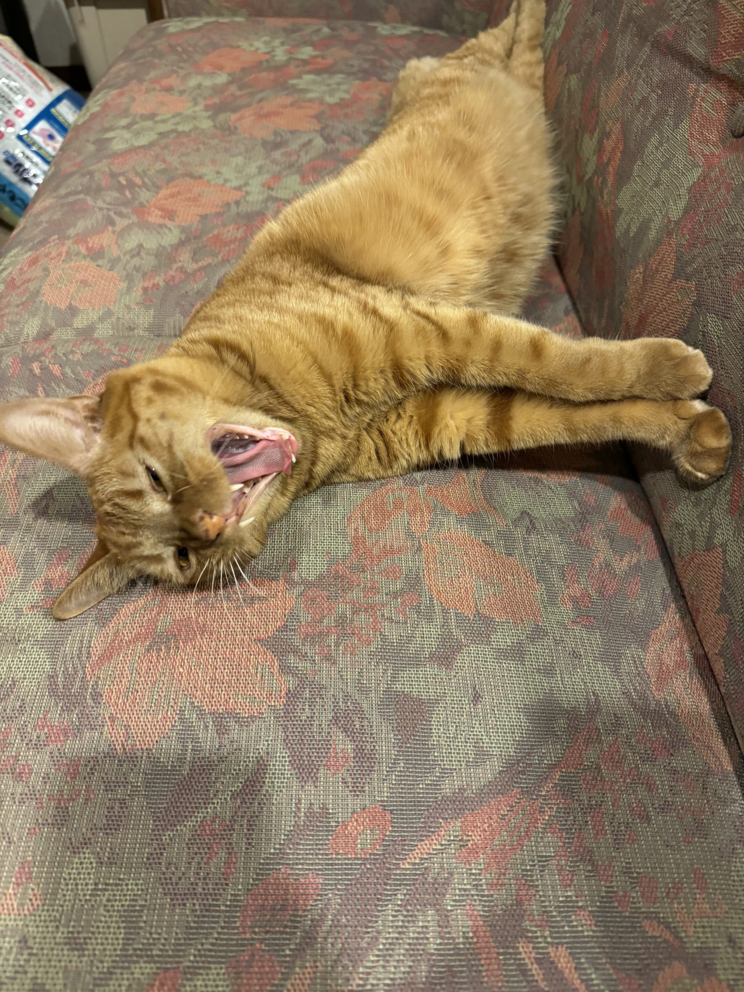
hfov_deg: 56.8
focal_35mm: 24
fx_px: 688
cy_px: 496
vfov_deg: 71.6
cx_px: 372
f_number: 1.78
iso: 640
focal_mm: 6.86
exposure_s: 1/40
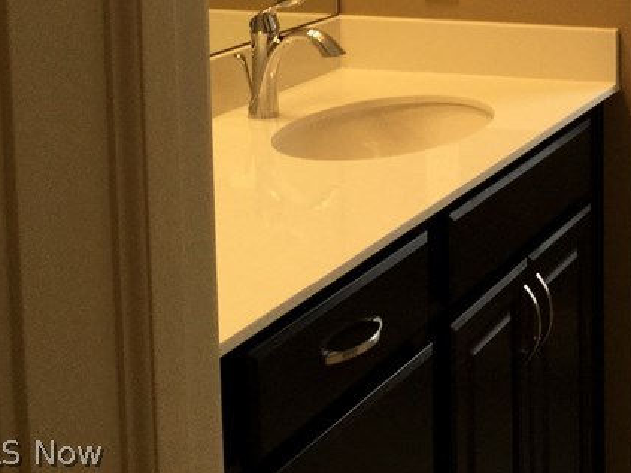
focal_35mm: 75
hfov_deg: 24.1
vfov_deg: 18.6
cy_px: -95
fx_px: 1367
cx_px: 712
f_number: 2.4
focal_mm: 3.3
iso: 32
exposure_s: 1/120
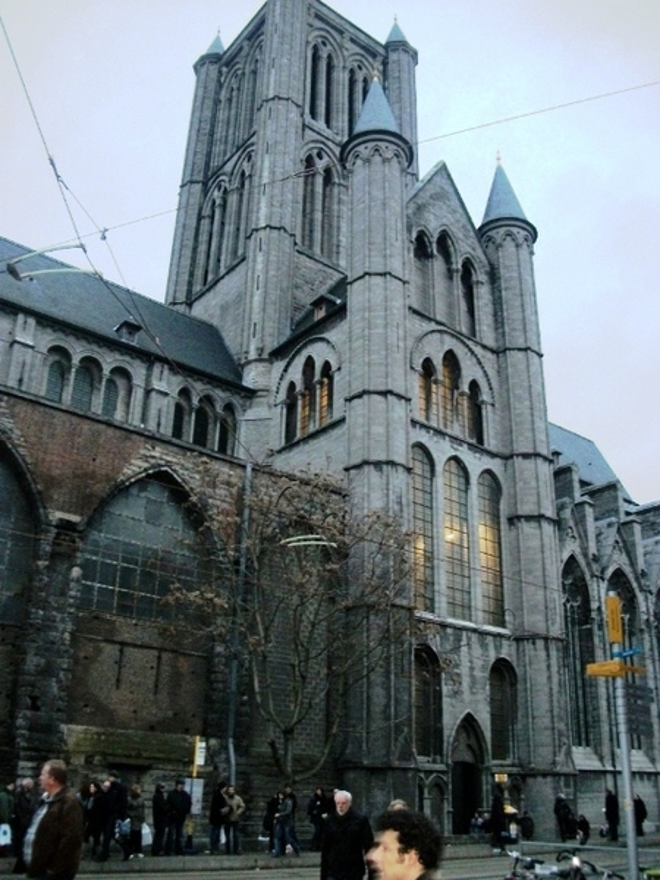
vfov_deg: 56.8
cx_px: 330
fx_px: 813
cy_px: 440
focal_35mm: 32
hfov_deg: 44.2
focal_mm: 5.7
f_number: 2.9
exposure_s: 1/30
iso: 250
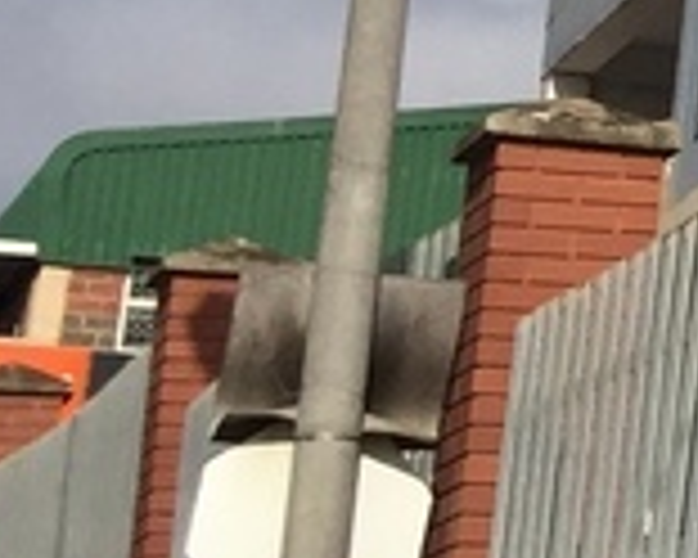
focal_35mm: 219
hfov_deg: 7.2
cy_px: -374
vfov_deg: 6.9
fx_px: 4524
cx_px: 2495
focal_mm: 4.15
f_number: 2.2
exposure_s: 1/3300
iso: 32
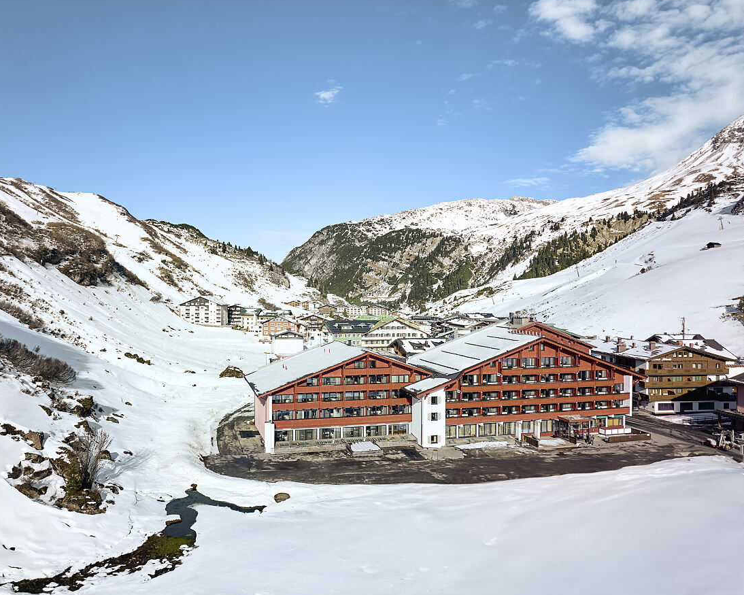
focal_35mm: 26
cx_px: 334
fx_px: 572
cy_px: 294
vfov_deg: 54.9
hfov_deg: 65.9
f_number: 2.8
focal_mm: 12.29
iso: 100
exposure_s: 1/2500
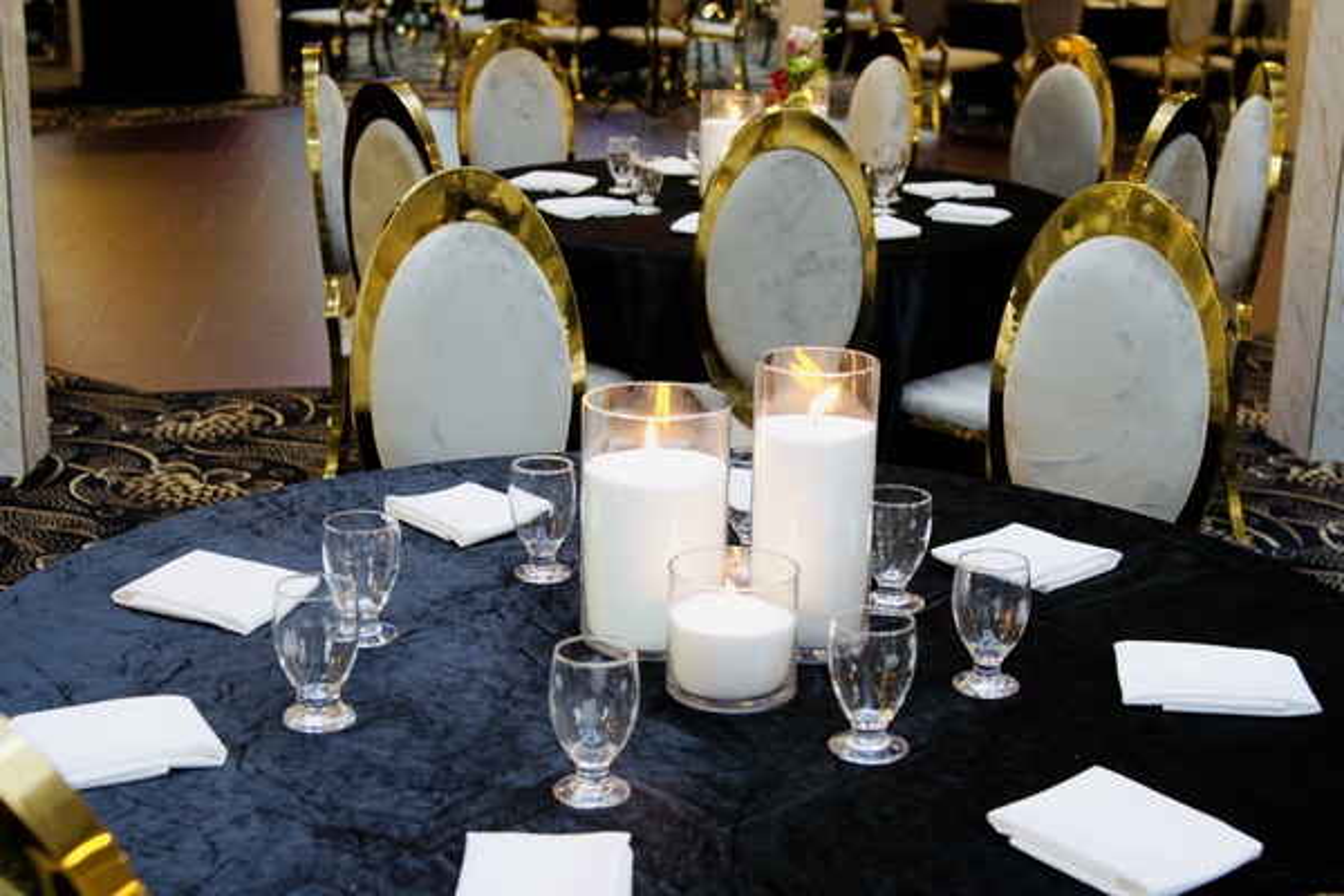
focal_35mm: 52
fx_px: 1941
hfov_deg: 38.2
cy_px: 448
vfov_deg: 26.0
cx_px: 672
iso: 1600
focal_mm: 35
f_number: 4
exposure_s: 1/160
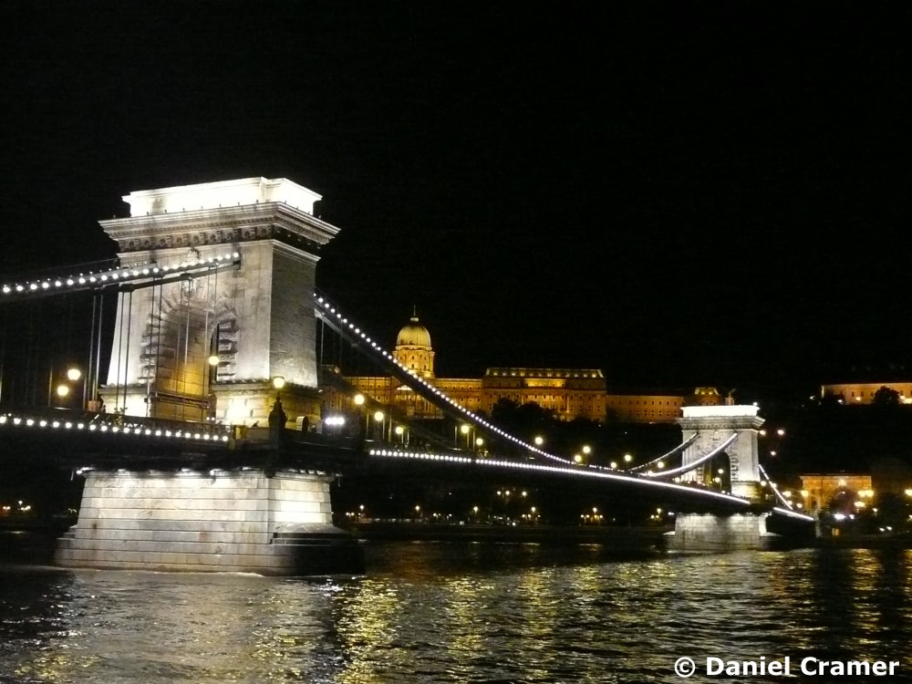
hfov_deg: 38.2
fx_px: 1317
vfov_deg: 29.1
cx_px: 456
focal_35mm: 50
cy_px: 342
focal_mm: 5.8
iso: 800
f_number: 3.7
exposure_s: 1/10
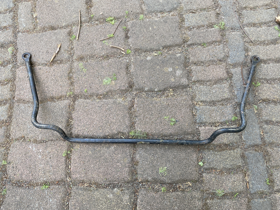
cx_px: 140
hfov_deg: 67.3
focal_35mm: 26
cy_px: 105
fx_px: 210
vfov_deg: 53.1
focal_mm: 4.25
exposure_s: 1/113
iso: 125
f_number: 1.8
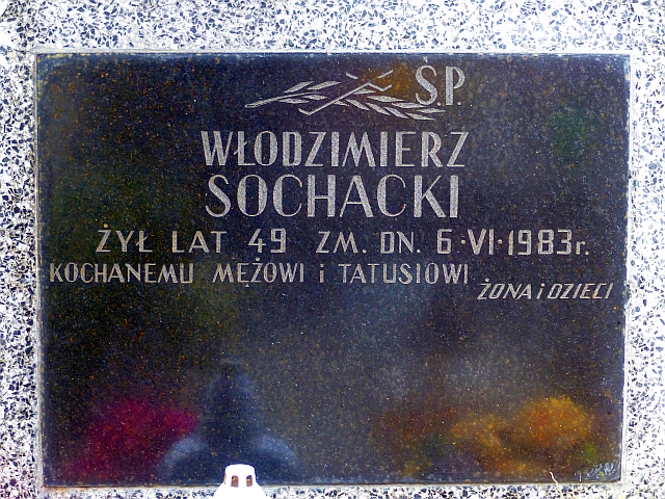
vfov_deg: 11.1
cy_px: 250
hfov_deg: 14.8
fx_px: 2555
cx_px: 332
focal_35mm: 133
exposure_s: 1/80
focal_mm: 23.9
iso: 320
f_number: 2.8
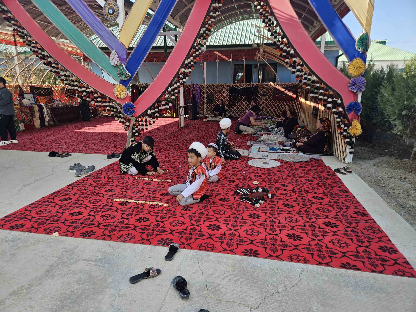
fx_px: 276
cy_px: 156
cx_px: 208
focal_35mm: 23
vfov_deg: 58.9
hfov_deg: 73.9
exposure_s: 1/455
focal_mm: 5.4
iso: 25
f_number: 1.8
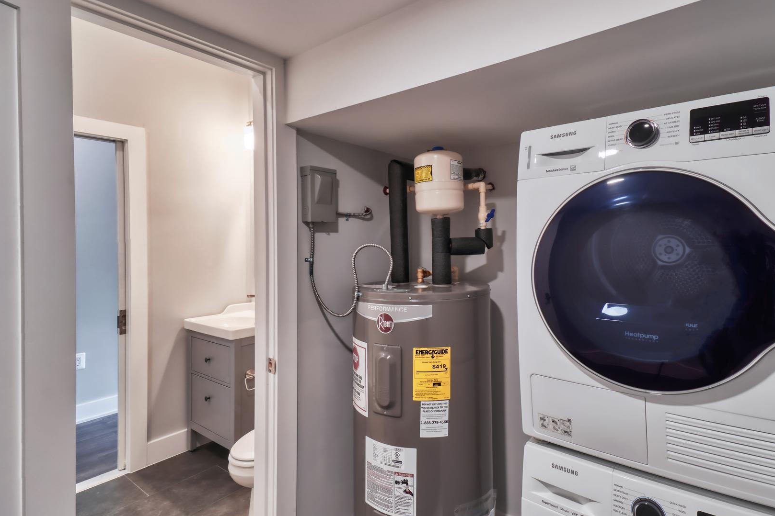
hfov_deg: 86.6
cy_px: 249
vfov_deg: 64.5
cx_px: 427
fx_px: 409
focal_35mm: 19
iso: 100
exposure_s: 1/1.25
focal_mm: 10
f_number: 11
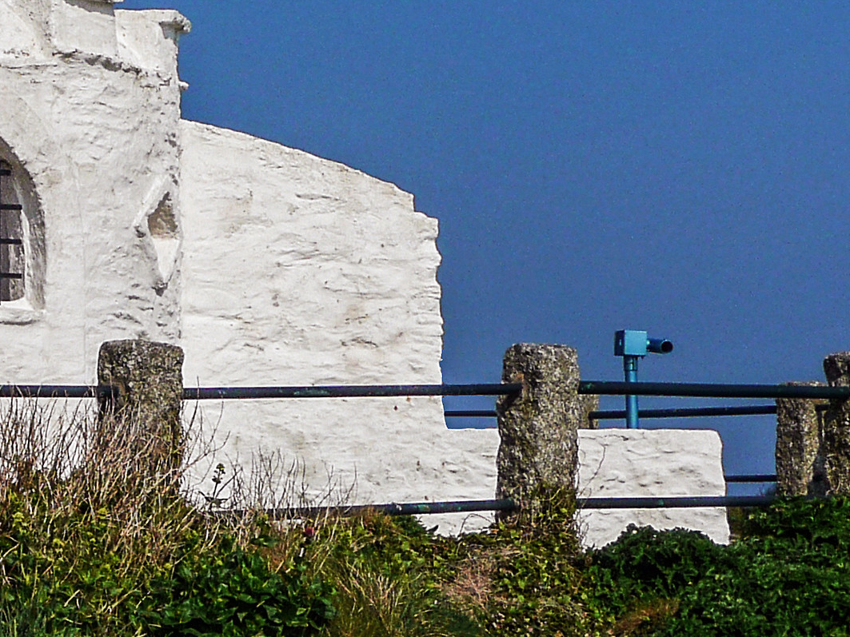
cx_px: 31
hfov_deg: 14.8
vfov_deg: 11.3
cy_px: 185
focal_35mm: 131
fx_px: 3216
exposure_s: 1/400
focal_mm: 7.8
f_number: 10
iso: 100
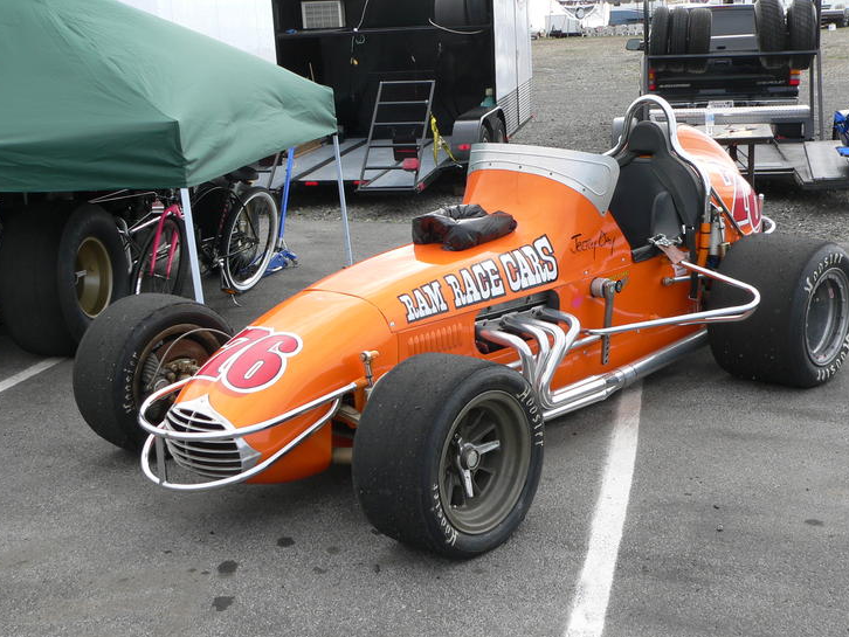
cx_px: 447
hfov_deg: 38.9
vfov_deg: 29.7
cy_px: 327
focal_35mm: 49
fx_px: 1202
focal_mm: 7.6
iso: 80
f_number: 4
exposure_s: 1/200
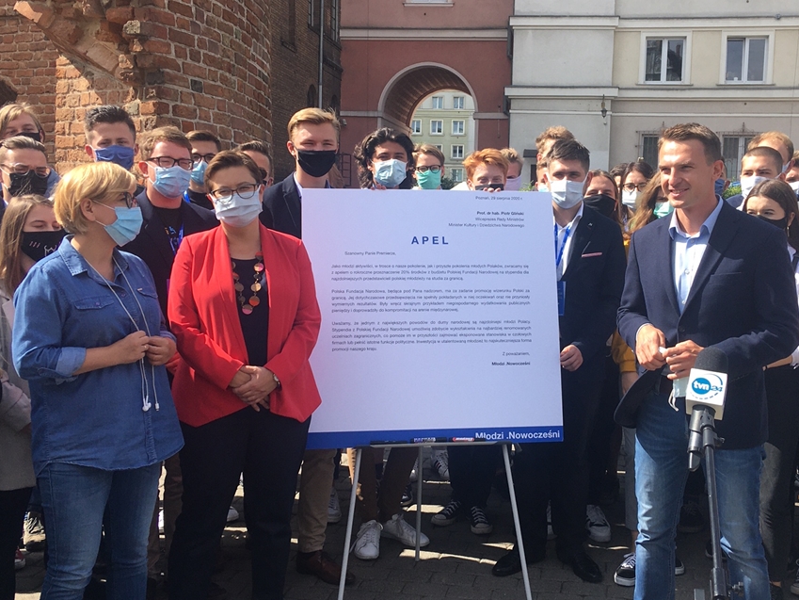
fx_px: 946
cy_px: 284
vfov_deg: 35.1
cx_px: 463
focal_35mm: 41
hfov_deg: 45.6
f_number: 2.2
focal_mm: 4.15
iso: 25
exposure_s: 1/777
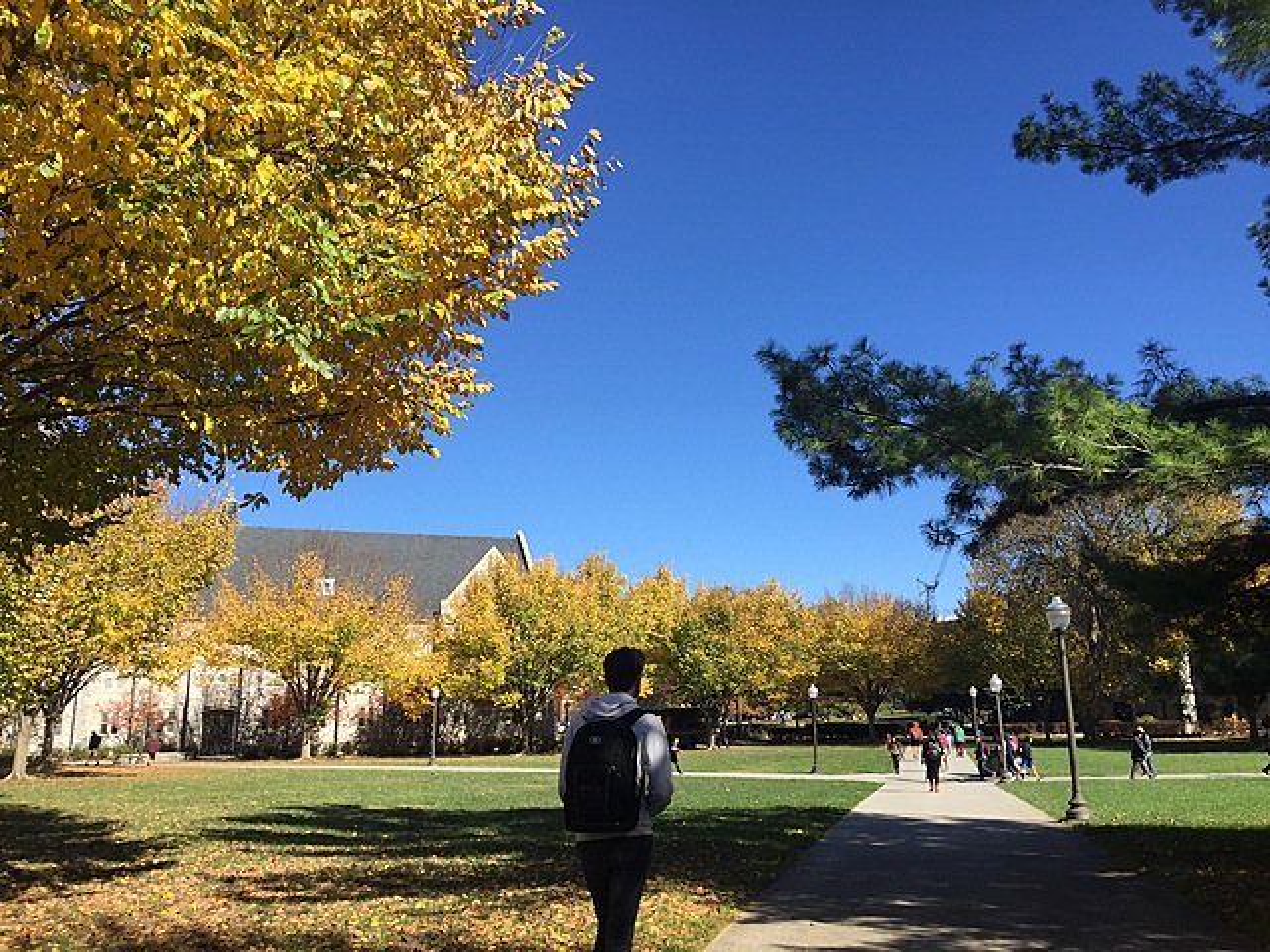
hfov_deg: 61.7
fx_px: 1064
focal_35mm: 29
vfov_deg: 48.2
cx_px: 635
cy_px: 476
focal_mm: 4.15
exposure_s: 1/1364
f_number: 2.2
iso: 32
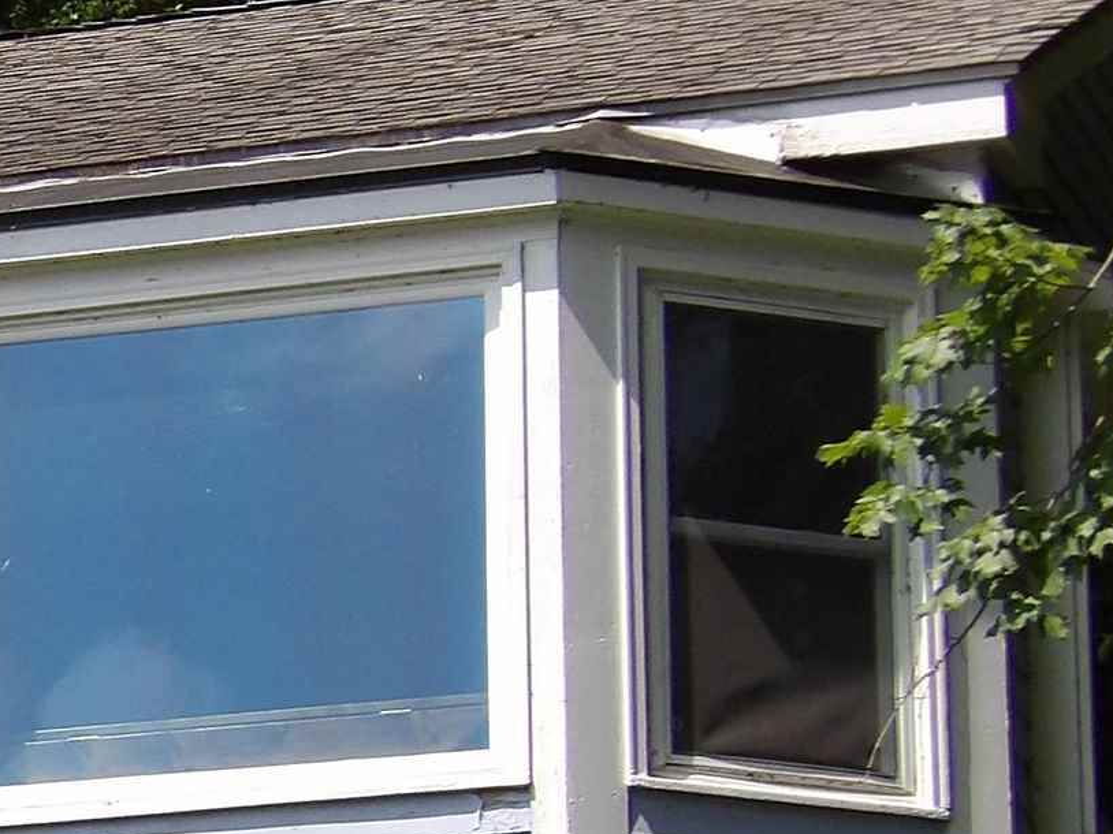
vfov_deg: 6.3
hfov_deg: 8.3
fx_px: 7522
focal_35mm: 234
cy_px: 830
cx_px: -647
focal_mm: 11.1
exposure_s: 1/668
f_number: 4
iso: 100
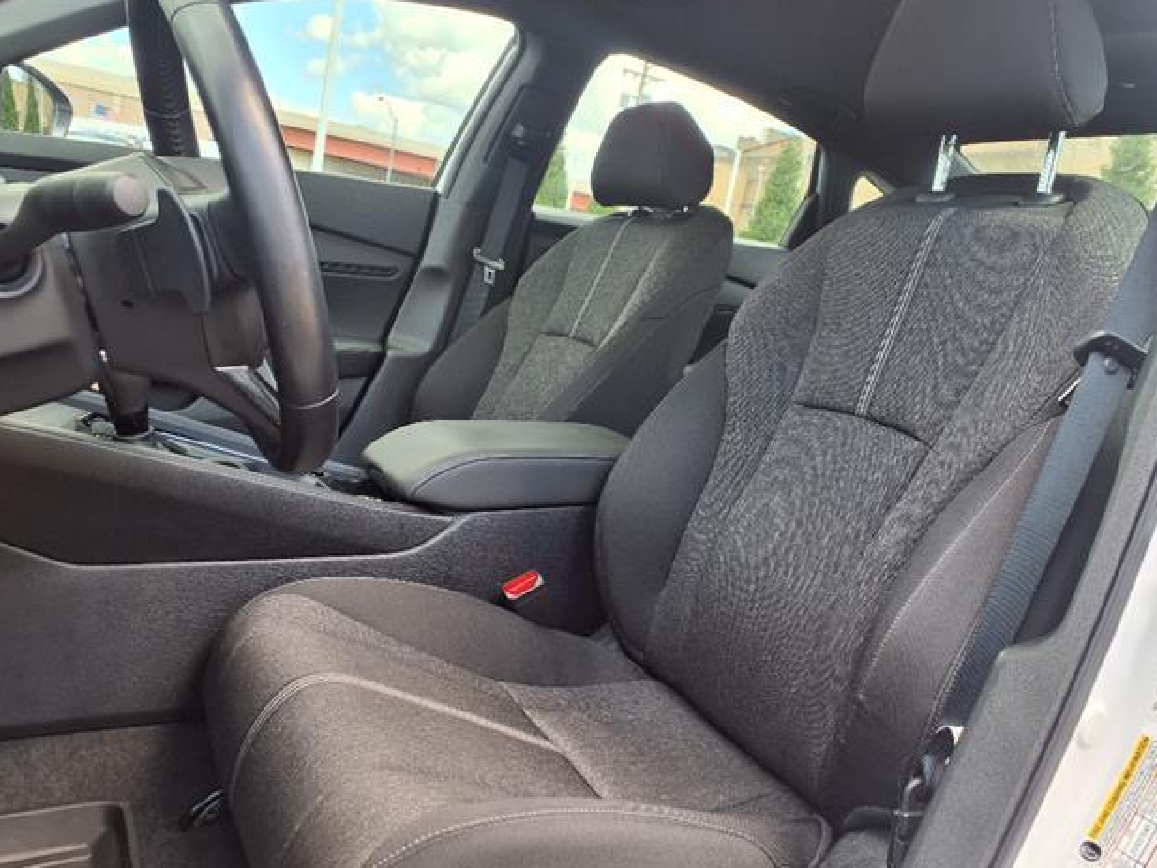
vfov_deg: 49.8
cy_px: 422
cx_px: 583
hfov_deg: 63.4
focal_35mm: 28
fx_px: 936
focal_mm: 3.58
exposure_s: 1/128
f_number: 1.9
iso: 40
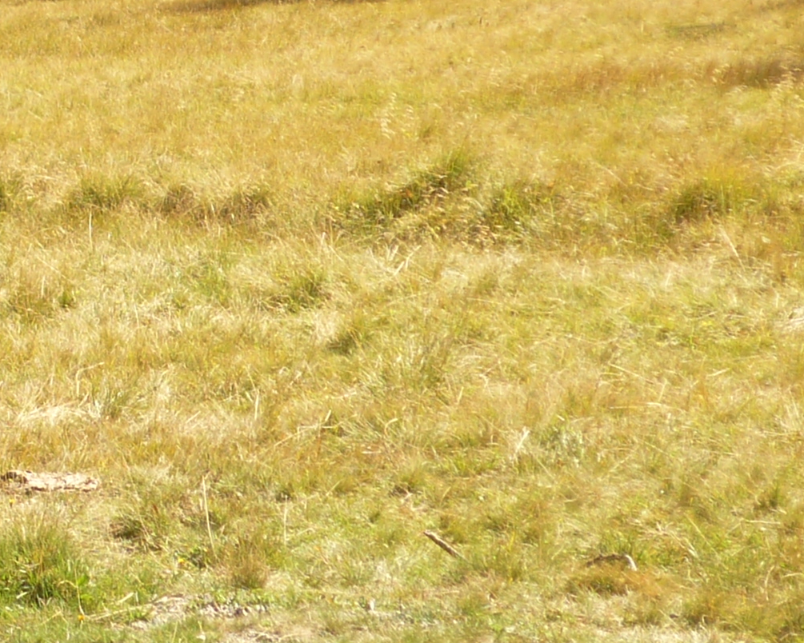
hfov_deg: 10.3
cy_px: 21
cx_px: -198
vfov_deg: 8.4
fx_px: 4378
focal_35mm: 184
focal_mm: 9.6
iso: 100
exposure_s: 1/250
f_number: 3.5
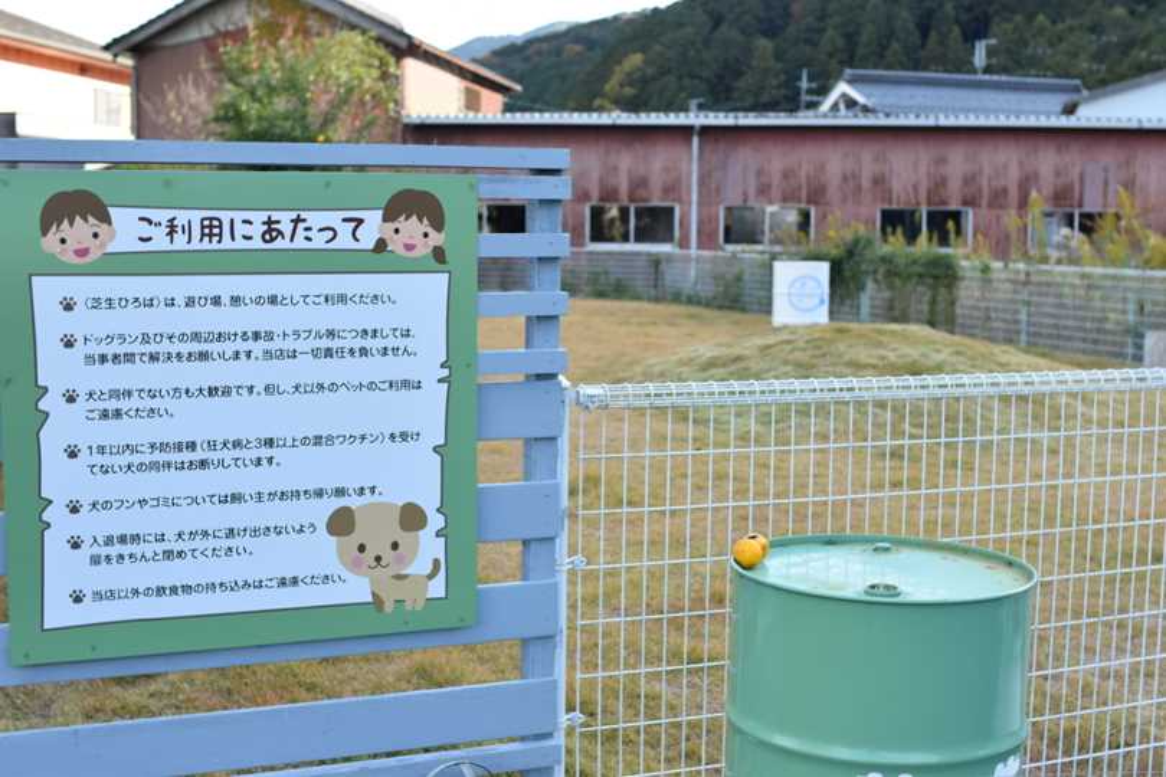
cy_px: 388
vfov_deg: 29.9
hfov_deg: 43.6
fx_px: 1457
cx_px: 583
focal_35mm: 45
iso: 320
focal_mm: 30
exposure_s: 1/800
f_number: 4
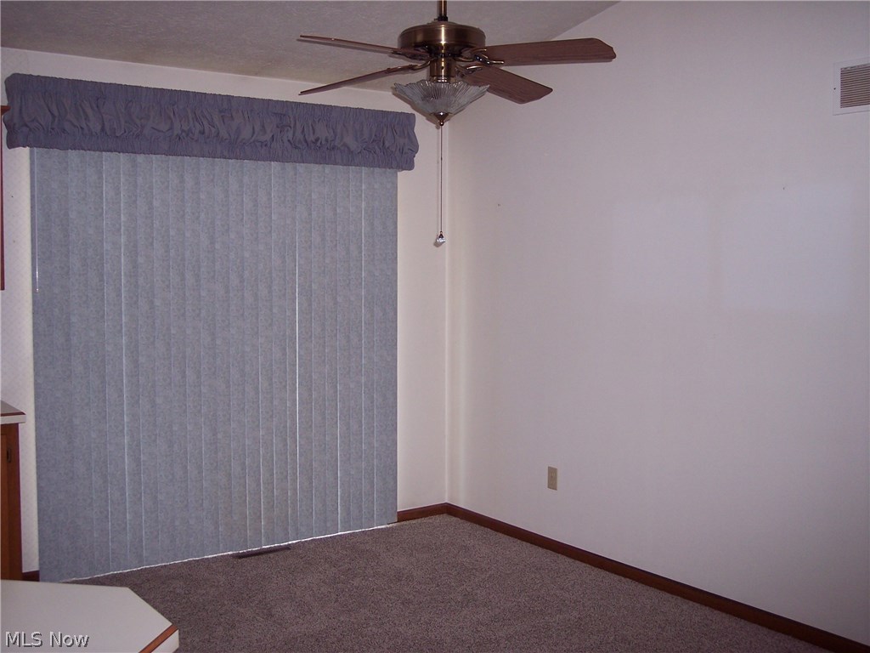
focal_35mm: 39
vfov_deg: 36.8
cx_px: 435
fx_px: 980
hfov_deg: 47.9
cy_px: 326
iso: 140
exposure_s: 1/60
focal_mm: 8
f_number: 2.8
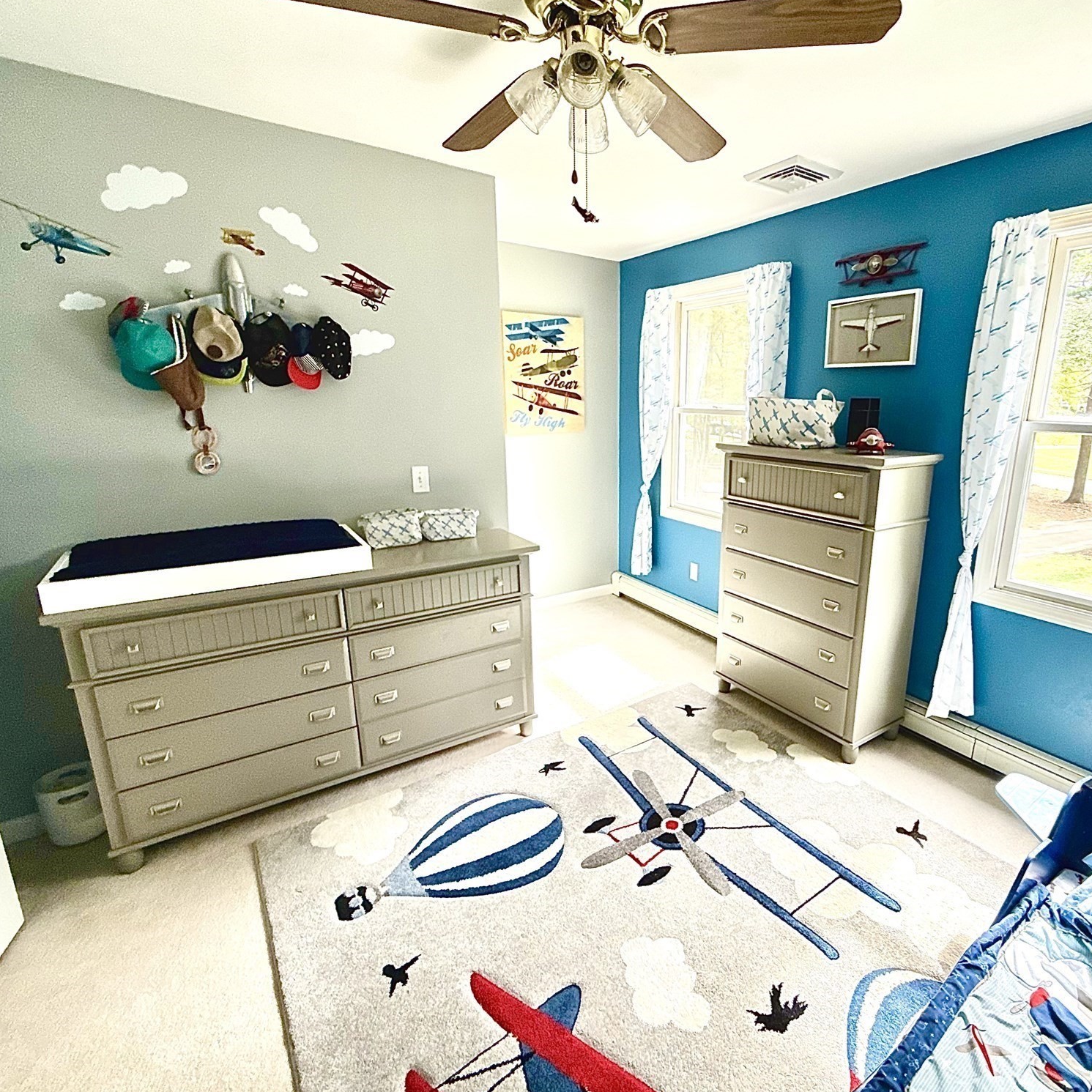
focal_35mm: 17
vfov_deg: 84.0
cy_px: 546
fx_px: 607
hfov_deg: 83.0
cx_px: 655
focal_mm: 2.22
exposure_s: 1/99
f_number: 2.2
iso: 125
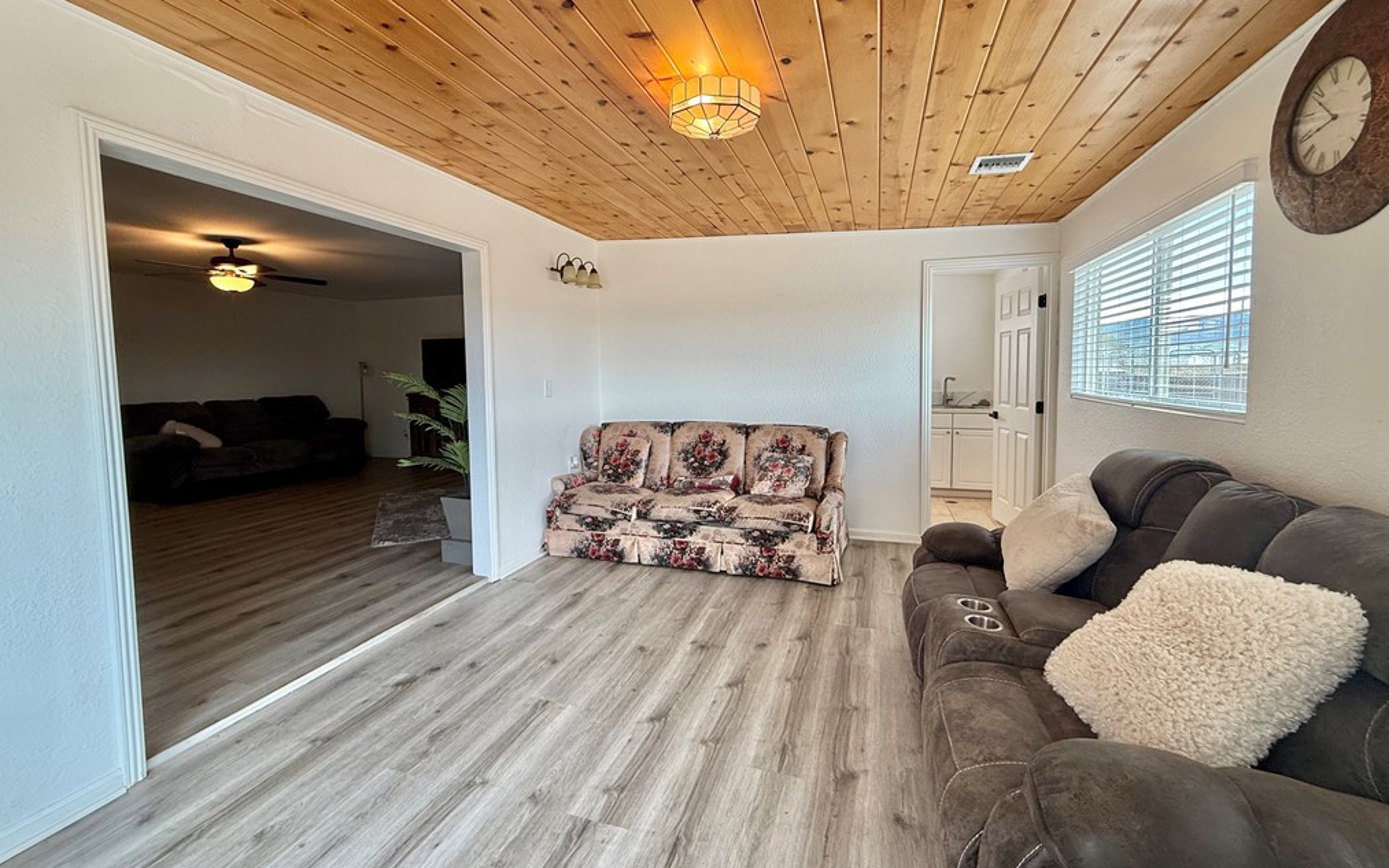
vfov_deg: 74.7
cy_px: 405
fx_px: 568
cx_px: 697
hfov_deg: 101.5
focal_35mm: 15
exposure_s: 1/120
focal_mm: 2.22
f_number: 2.2
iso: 125
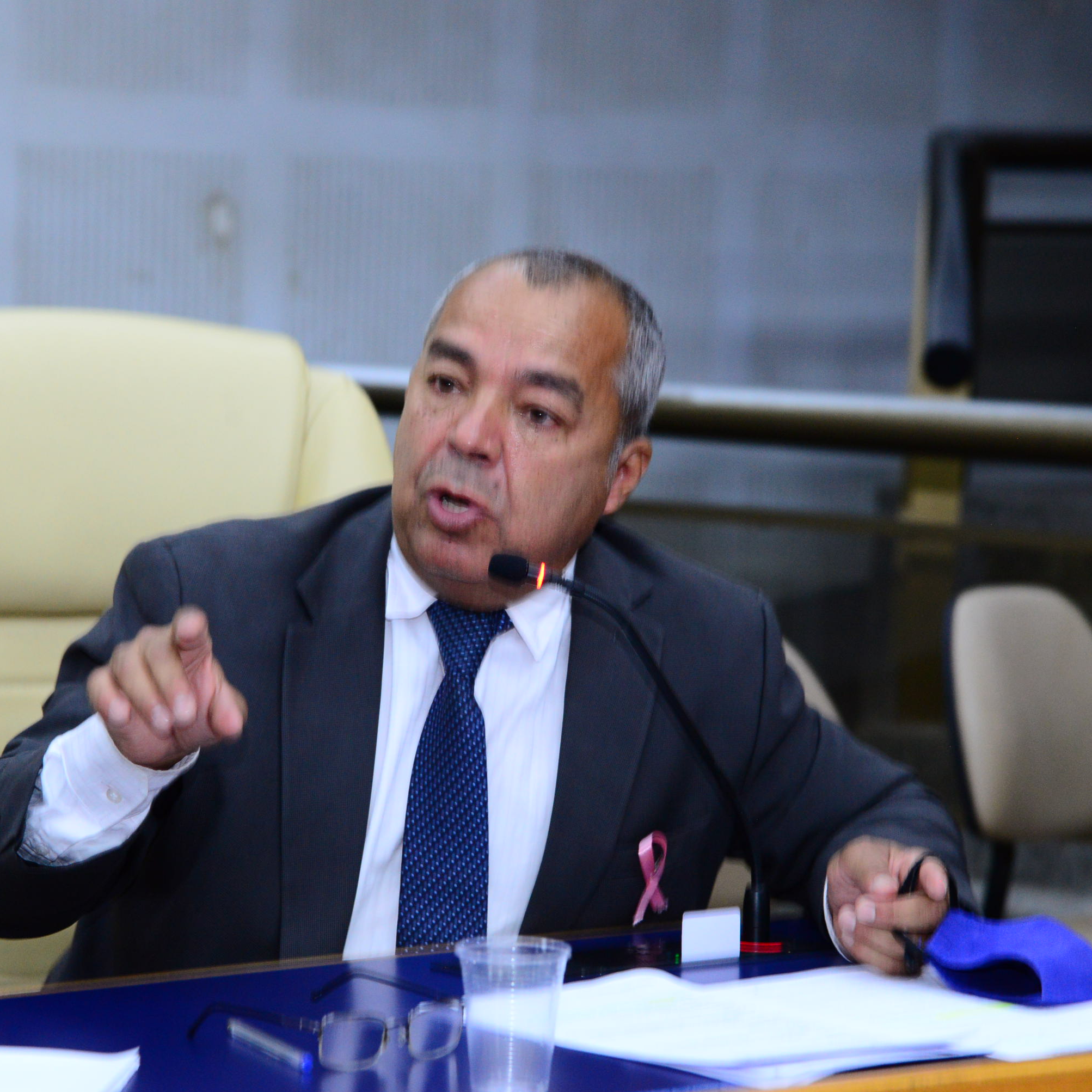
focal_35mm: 153
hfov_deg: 11.4
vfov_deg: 11.4
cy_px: 546
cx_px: 520
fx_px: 5461
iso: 2500
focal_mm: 120
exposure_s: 1/60
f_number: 5.6
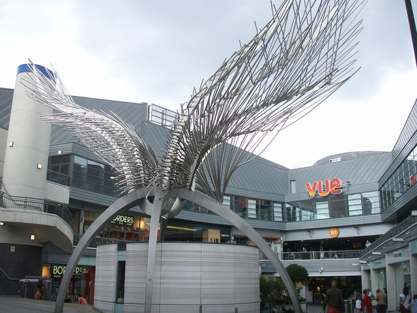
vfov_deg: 38.7
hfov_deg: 50.1
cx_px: 208
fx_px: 446
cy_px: 156
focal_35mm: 37
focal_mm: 7.7
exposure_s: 1/100
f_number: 3.5
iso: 50
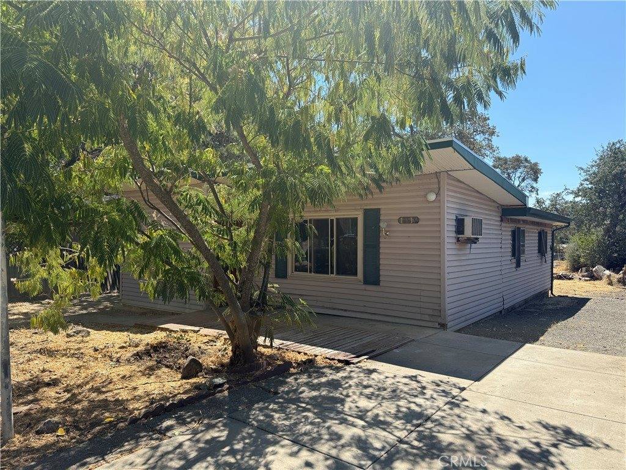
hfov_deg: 71.6
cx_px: 313
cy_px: 235
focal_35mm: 24
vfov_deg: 56.8
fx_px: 434
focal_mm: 6.76
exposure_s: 1/2525
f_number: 1.78
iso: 80
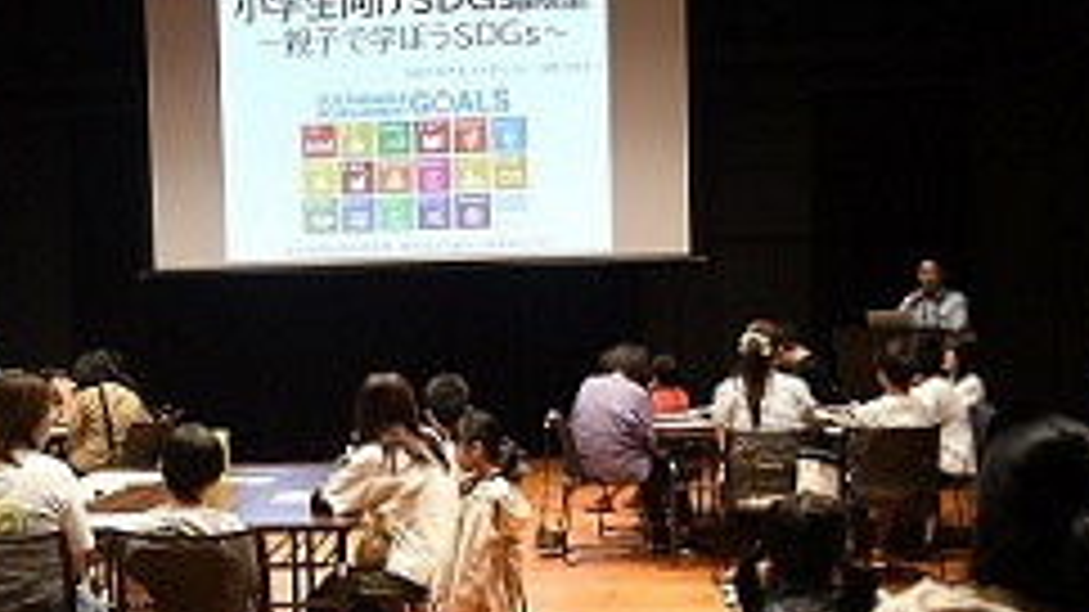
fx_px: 1501
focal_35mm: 52
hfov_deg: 39.6
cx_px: 400
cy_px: 414
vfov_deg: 22.9
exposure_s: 1/60
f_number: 4
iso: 800
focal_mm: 20
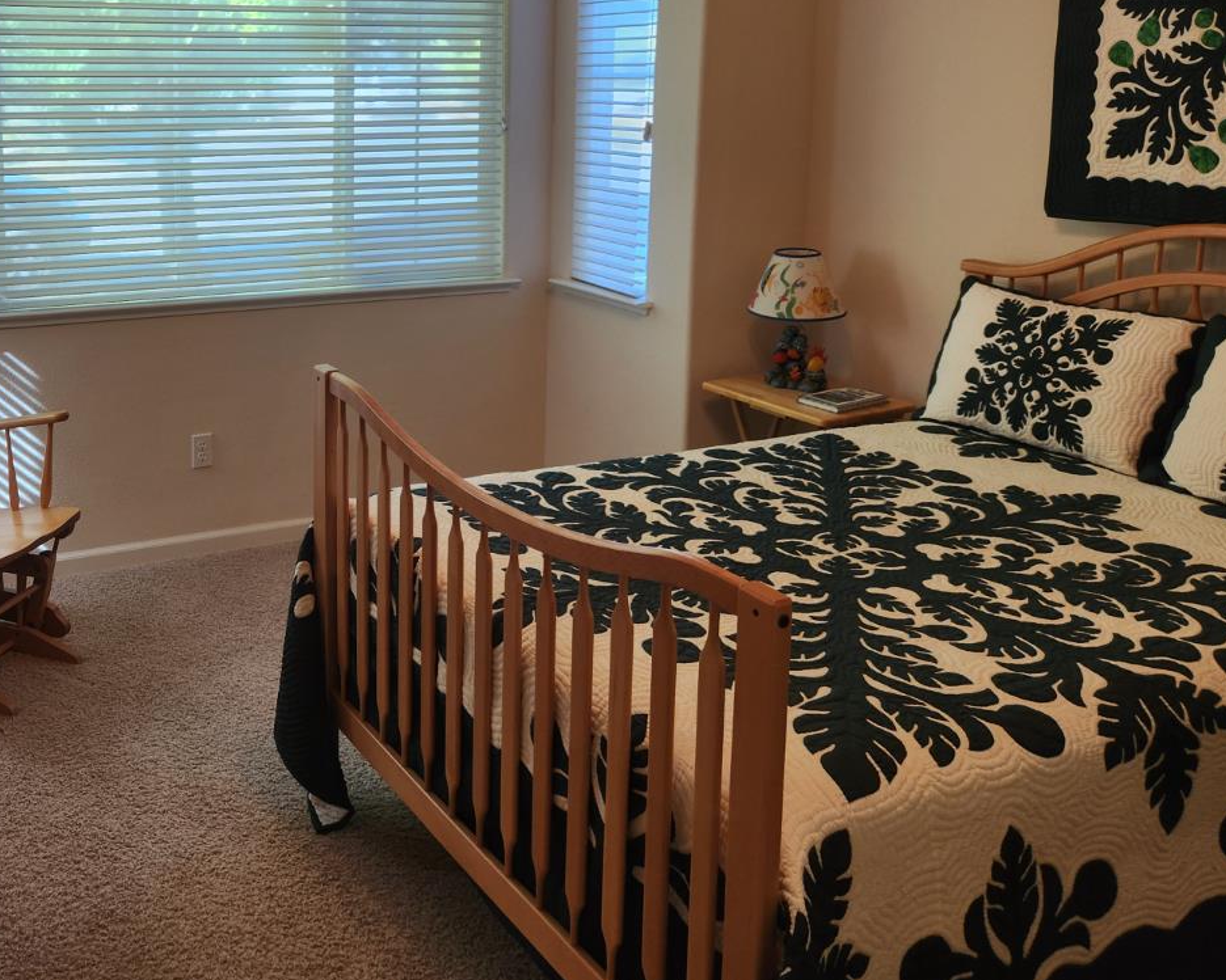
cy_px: 248
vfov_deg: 40.0
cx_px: 254
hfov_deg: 47.7
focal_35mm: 36
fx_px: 1306
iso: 80
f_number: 1.8
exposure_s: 1/120
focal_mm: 5.4
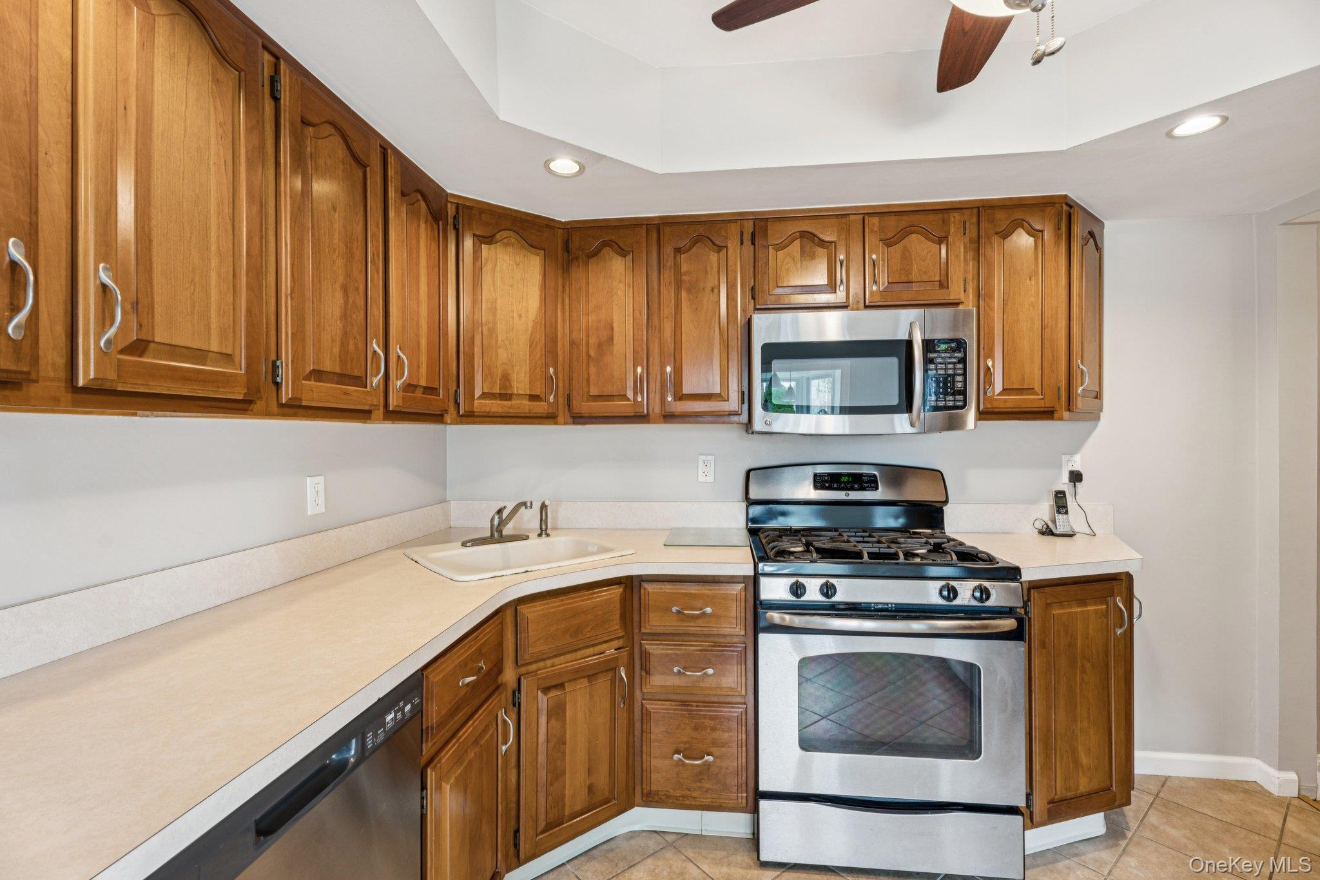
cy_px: 440
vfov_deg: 73.8
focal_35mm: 16
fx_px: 587
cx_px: 660
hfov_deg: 96.7
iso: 400
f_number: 8
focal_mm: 16
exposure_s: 1/5
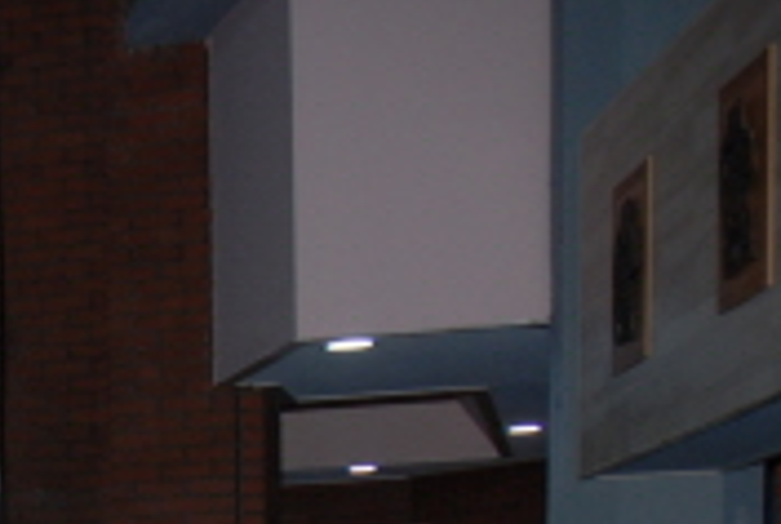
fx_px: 2847
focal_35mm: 131
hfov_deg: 14.0
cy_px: 964
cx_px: -581
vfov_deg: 9.9
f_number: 5.6
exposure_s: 1/60
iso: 200
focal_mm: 22
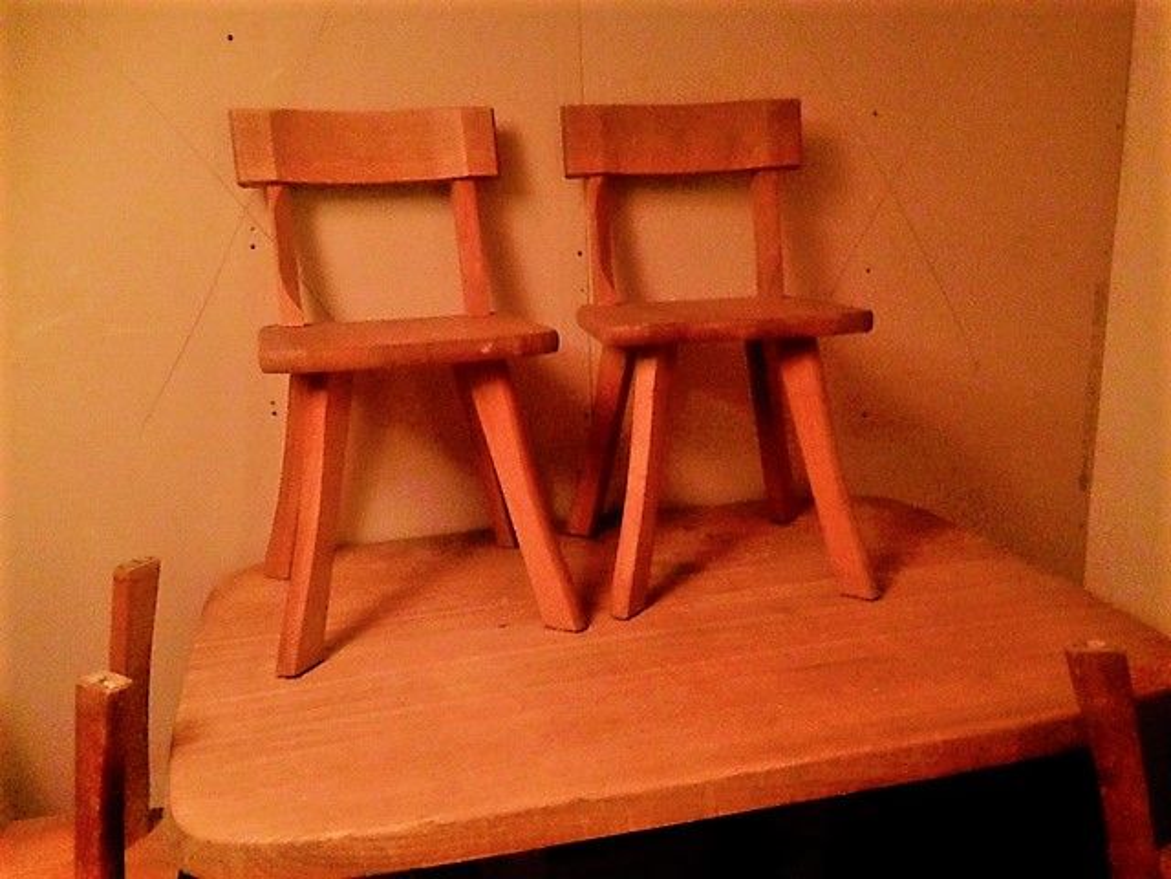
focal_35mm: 33
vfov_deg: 42.9
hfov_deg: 55.4
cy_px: 440
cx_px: 586
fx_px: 1116
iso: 2000
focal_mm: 4.12
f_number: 2.4
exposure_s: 1/15
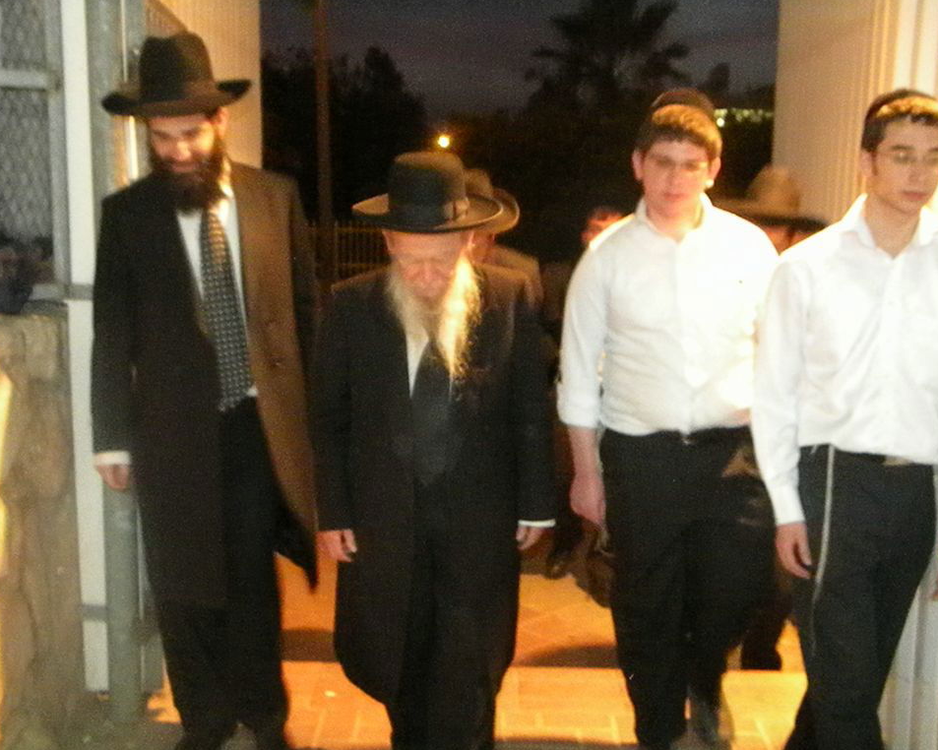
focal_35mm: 43
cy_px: 374
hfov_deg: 42.9
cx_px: 476
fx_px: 1193
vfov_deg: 34.9
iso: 3200
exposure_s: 1/30
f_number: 3.8
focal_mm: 7.3
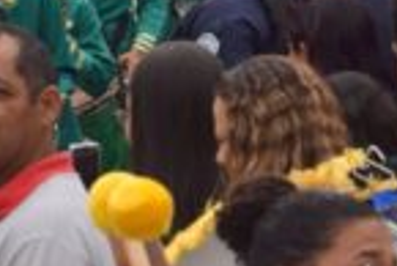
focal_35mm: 477
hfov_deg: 4.3
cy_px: -278
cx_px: 5
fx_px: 5265
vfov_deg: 2.9
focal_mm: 62
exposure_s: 1/200
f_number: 11
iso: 100
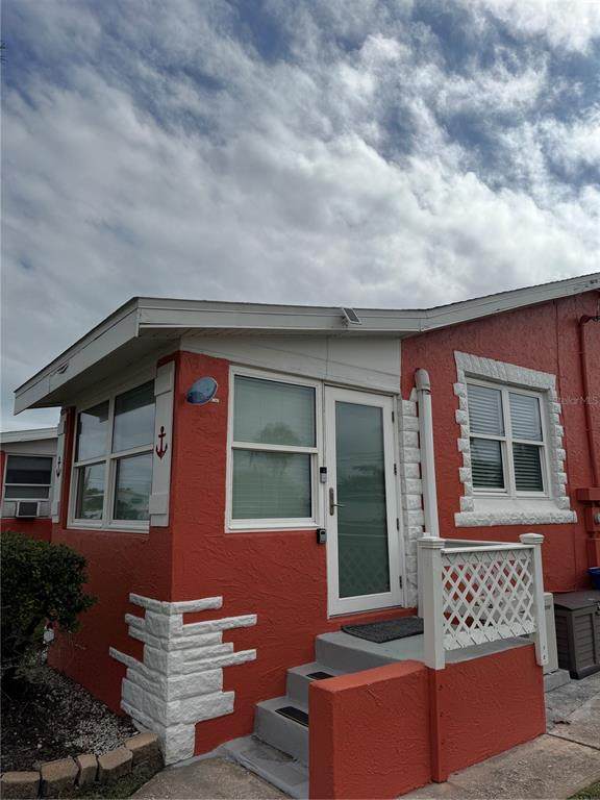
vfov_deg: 71.6
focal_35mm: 24
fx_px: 555
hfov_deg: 56.8
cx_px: 300
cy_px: 400
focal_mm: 6.76
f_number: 1.78
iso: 64
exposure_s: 1/12346
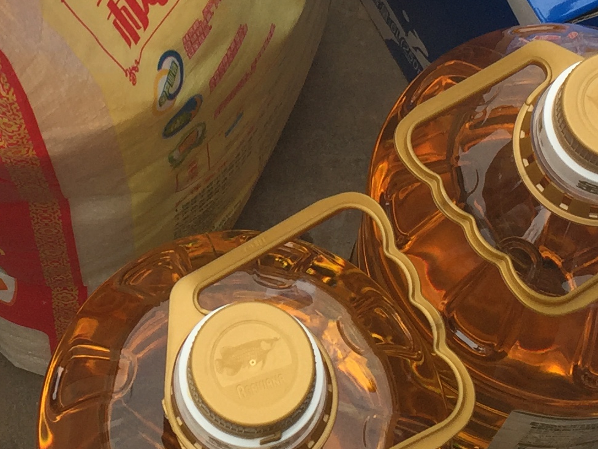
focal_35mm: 97
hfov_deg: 20.1
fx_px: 1676
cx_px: 178
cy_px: -13
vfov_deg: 15.0
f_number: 2.2
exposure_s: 1/194
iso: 32
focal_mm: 4.15
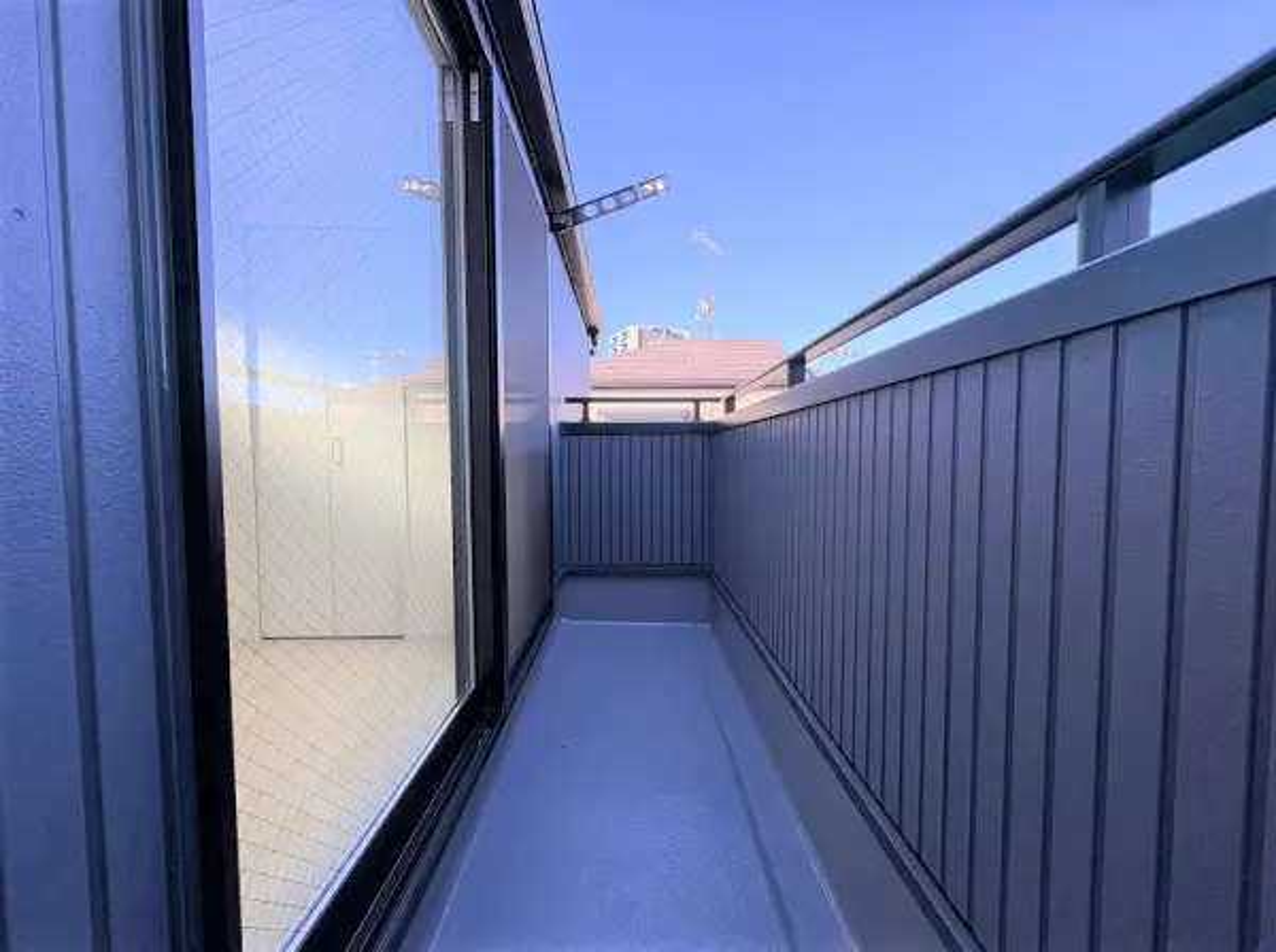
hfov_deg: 102.2
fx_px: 515
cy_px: 476
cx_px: 638
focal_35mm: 14
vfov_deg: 85.5
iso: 40
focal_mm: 2.22
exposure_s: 1/252
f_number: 2.2
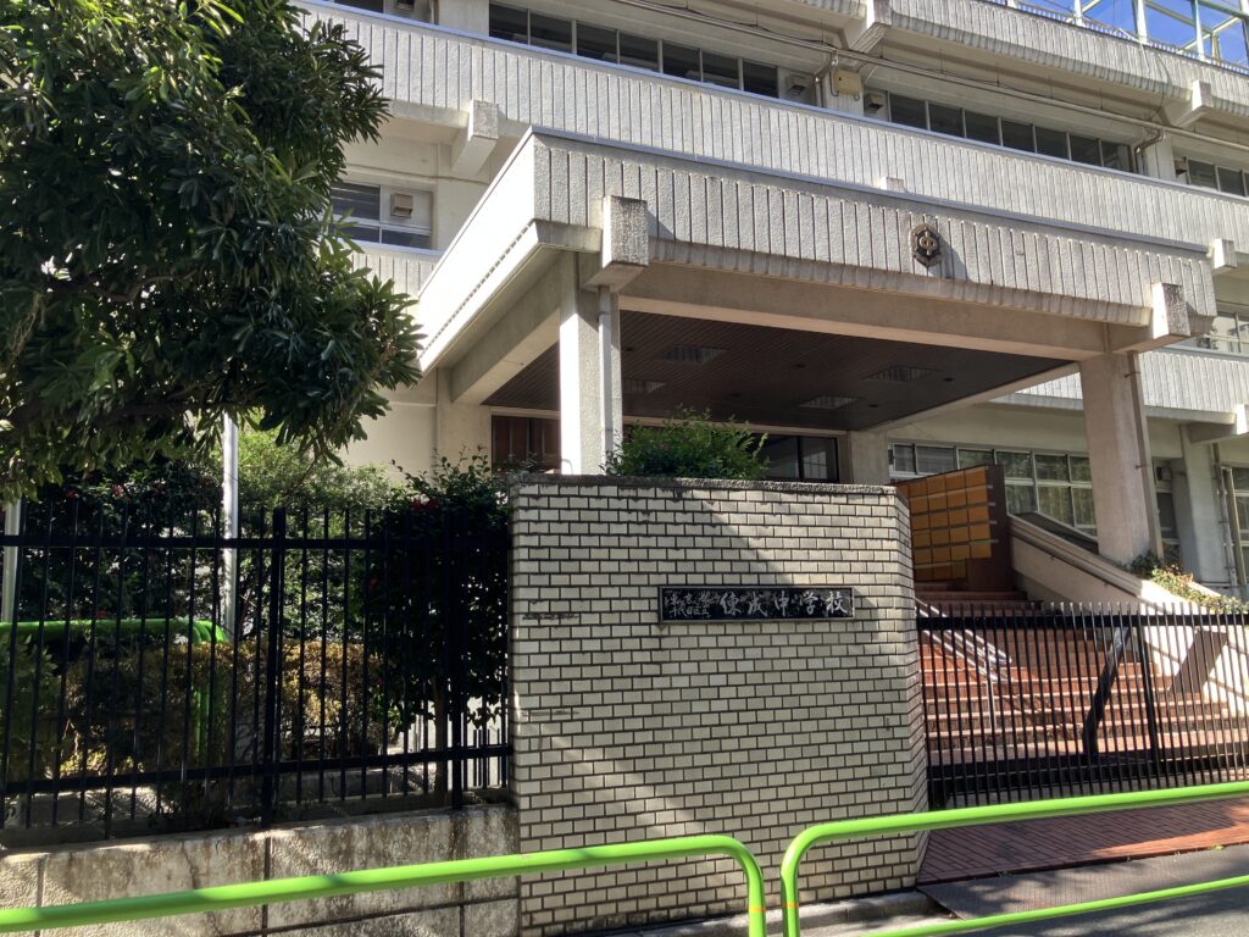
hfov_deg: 63.4
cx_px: 624
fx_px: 1010
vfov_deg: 49.7
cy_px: 468
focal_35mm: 28
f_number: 1.8
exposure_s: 1/200
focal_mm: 3.99
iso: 25
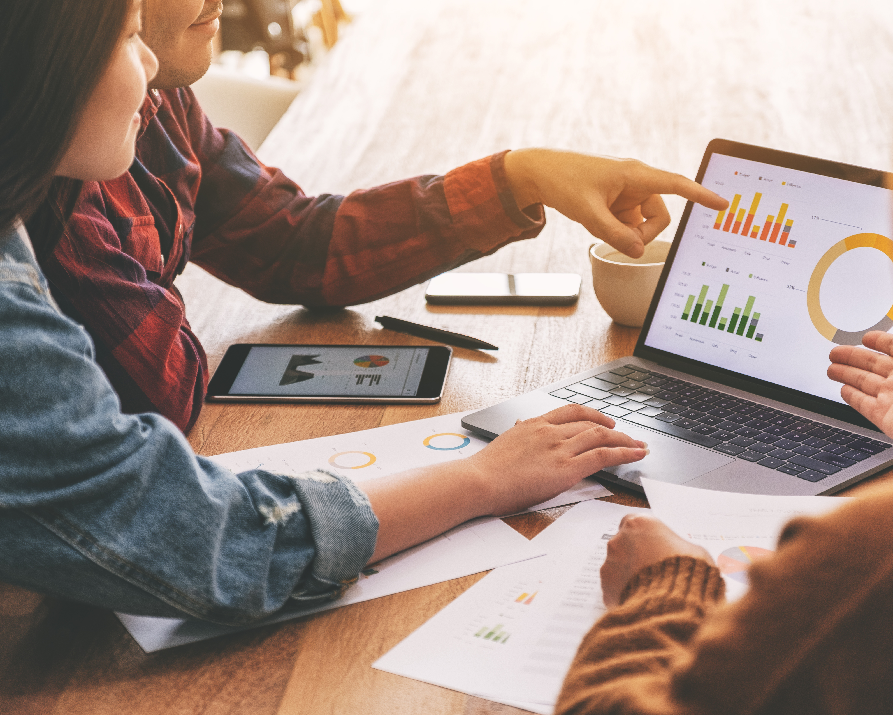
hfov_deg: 24.7
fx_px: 2035
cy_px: 358
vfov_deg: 19.9
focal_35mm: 77
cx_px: 519
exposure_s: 1/80
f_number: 2.8
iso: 200
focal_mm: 45.5
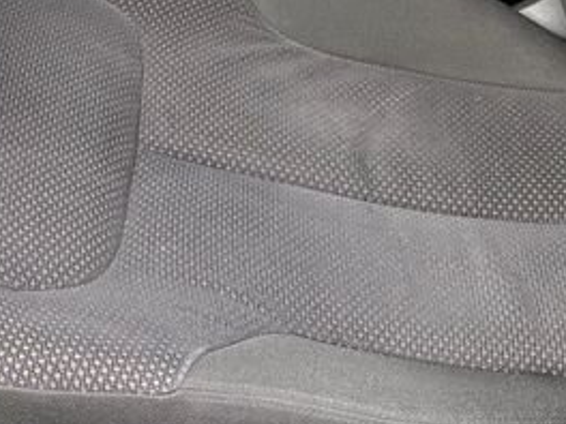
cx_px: 107
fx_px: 1651
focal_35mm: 101
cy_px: -158
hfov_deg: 19.2
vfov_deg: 14.0
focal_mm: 5.96
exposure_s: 1/121
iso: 125
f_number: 1.6
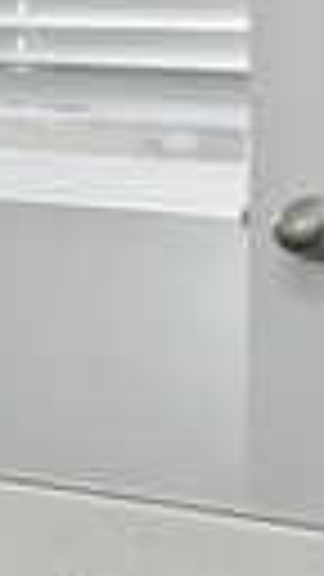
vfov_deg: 14.8
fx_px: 2169
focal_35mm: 142
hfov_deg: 5.1
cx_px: -1638
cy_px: -18
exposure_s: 1/1250
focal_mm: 17
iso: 800
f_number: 8
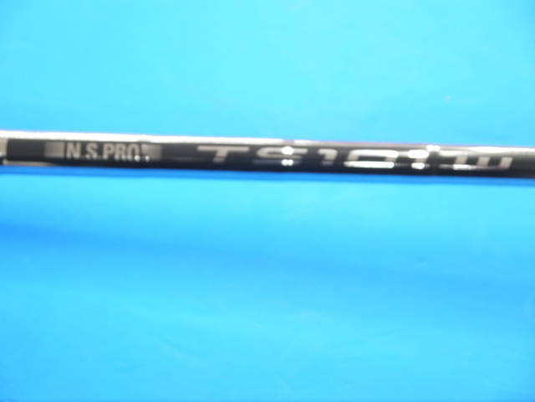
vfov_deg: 17.6
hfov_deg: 23.3
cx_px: 268
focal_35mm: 84
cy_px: 201
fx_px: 1298
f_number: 5.6
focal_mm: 42
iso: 800
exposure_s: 1/60
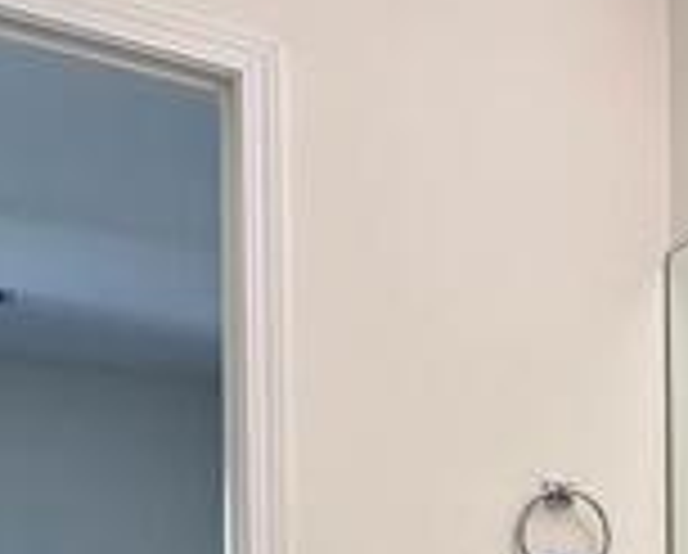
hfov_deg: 30.9
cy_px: 721
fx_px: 1081
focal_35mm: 53
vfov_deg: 24.9
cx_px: 782
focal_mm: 1.57
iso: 100
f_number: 1.8
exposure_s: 1/120
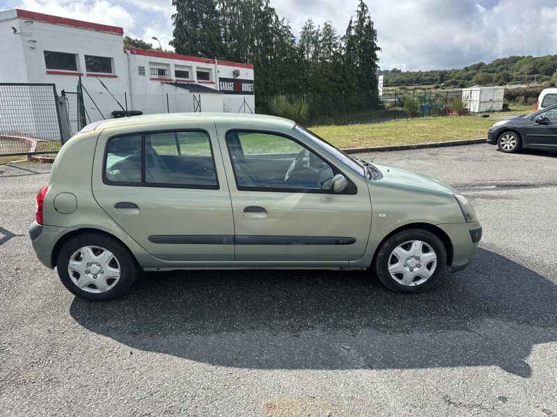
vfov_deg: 56.8
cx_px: 278
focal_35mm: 24
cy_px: 208
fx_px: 386
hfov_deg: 71.6
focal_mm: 6.86
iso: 80
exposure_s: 1/2469
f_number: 1.78
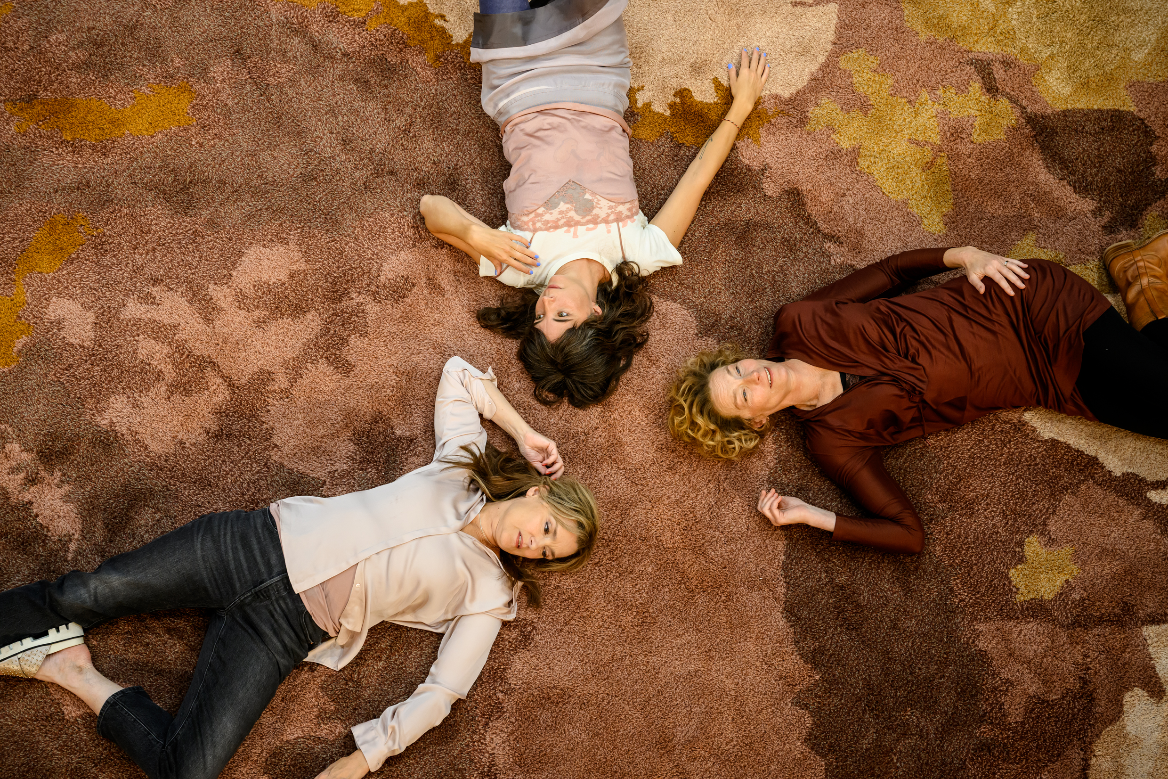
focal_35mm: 87
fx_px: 2822
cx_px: 584
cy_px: 390
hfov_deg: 23.4
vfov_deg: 15.7
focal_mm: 87
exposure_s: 1/200
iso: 1600
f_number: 5
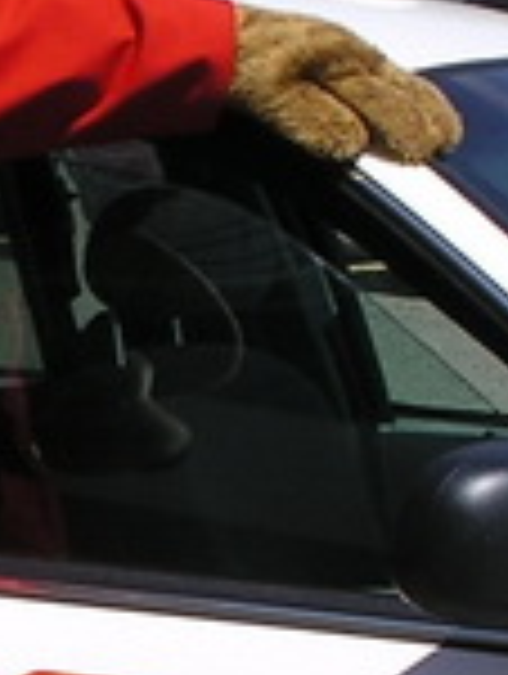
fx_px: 2888
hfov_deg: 9.7
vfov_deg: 13.2
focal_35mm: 148
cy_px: 596
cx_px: -319
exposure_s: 1/579
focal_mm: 7.8
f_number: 6.5
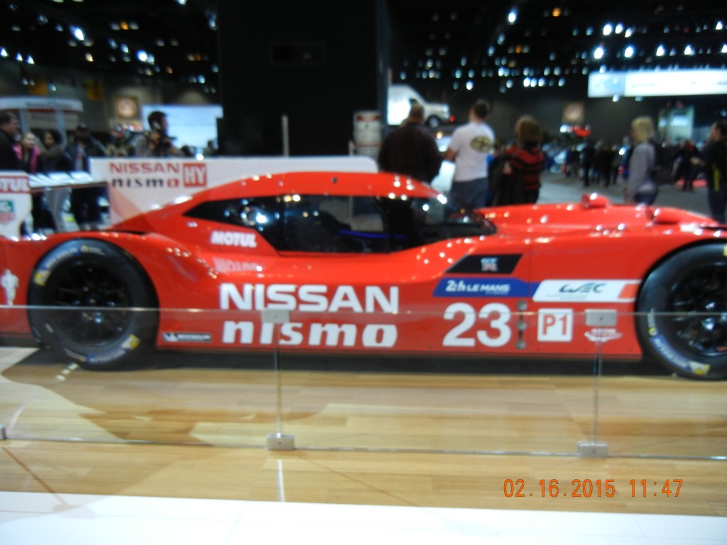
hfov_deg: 60.0
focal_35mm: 30
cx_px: 364
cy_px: 272
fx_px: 630
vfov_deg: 46.8
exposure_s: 1/60
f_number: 3.5
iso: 220
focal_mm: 5.4
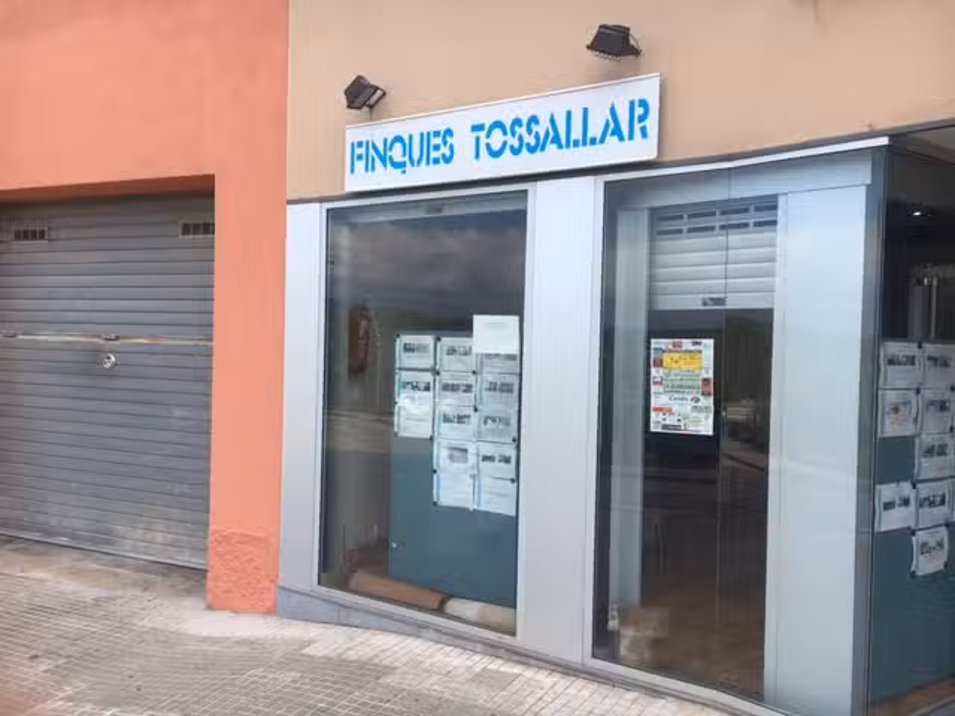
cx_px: 478
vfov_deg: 48.2
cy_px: 358
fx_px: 800
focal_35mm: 29
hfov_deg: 61.7
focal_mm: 4.15
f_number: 2.2
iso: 25
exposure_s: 1/630
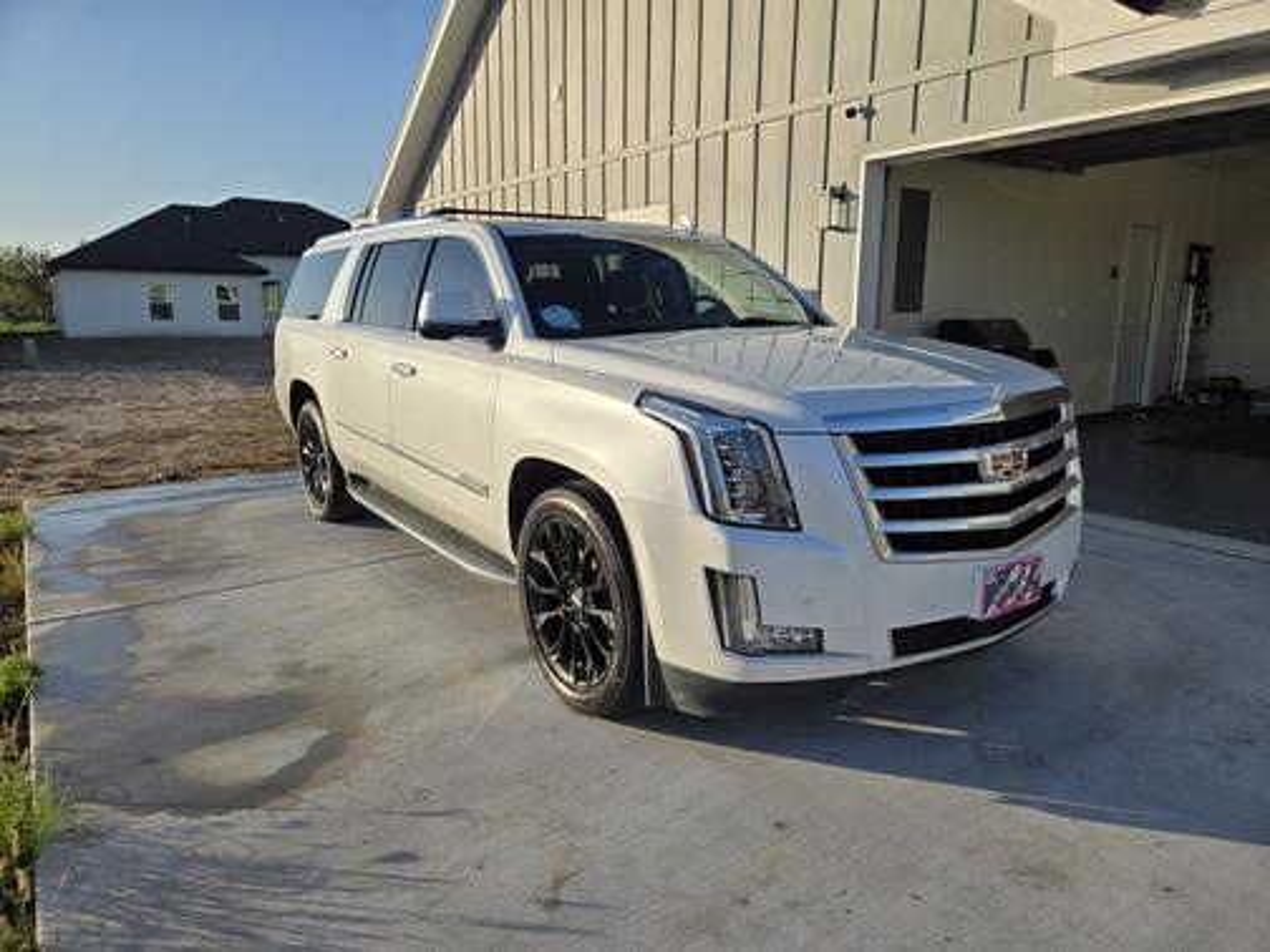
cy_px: 476
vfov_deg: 58.9
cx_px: 635
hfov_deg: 73.9
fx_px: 844
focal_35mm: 23
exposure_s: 1/4185
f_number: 1.8
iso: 25
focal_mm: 5.4
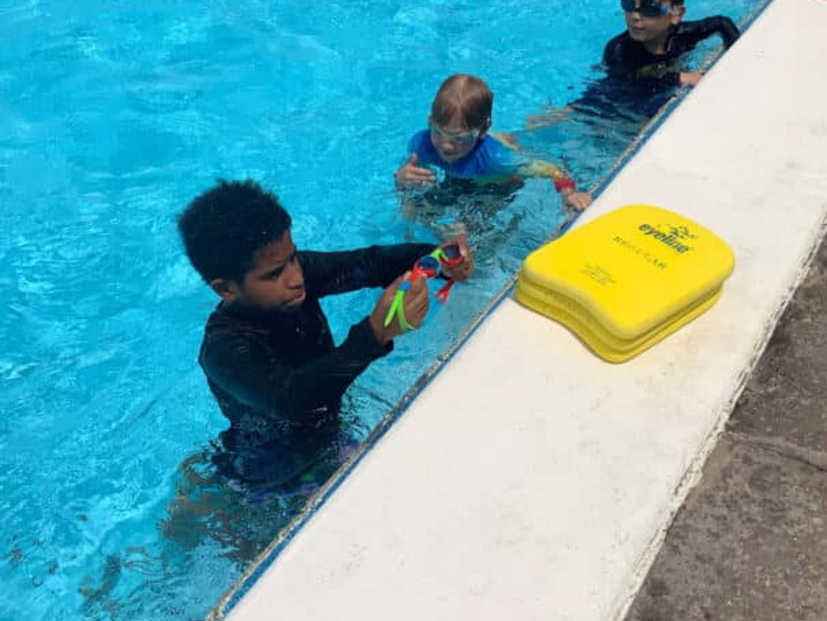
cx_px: 393
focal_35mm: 49
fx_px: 1171
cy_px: 213
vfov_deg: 29.5
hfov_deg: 38.9
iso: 20
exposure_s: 1/5800
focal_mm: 3
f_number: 1.8
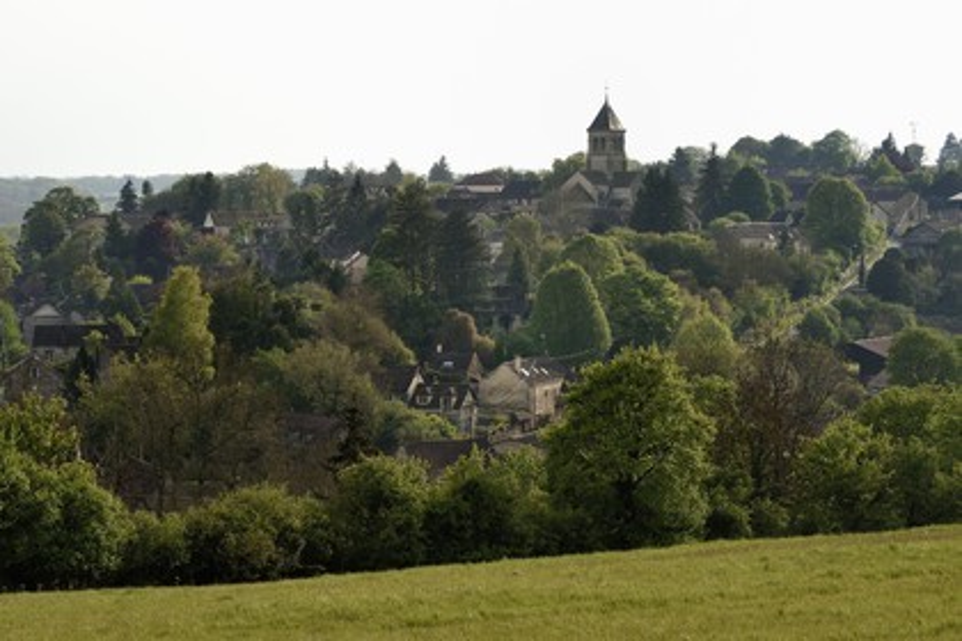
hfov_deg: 22.6
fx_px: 2405
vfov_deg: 15.2
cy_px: 320
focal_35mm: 90
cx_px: 481
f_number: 9
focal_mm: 90
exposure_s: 1/500
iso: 200
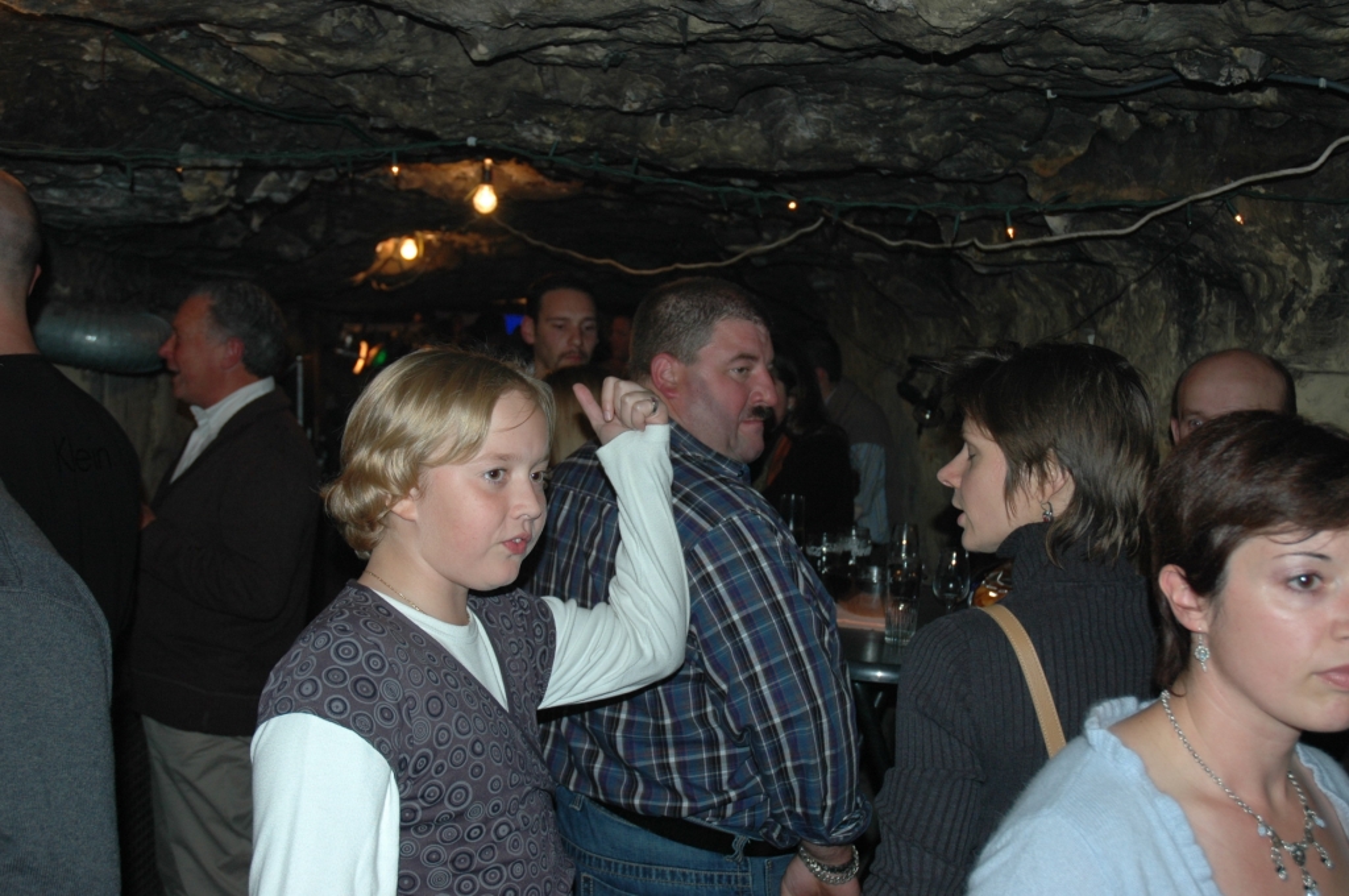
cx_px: 674
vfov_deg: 35.4
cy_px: 448
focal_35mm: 38
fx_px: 1403
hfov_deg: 51.3
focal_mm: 25
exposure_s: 1/60
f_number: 3.8
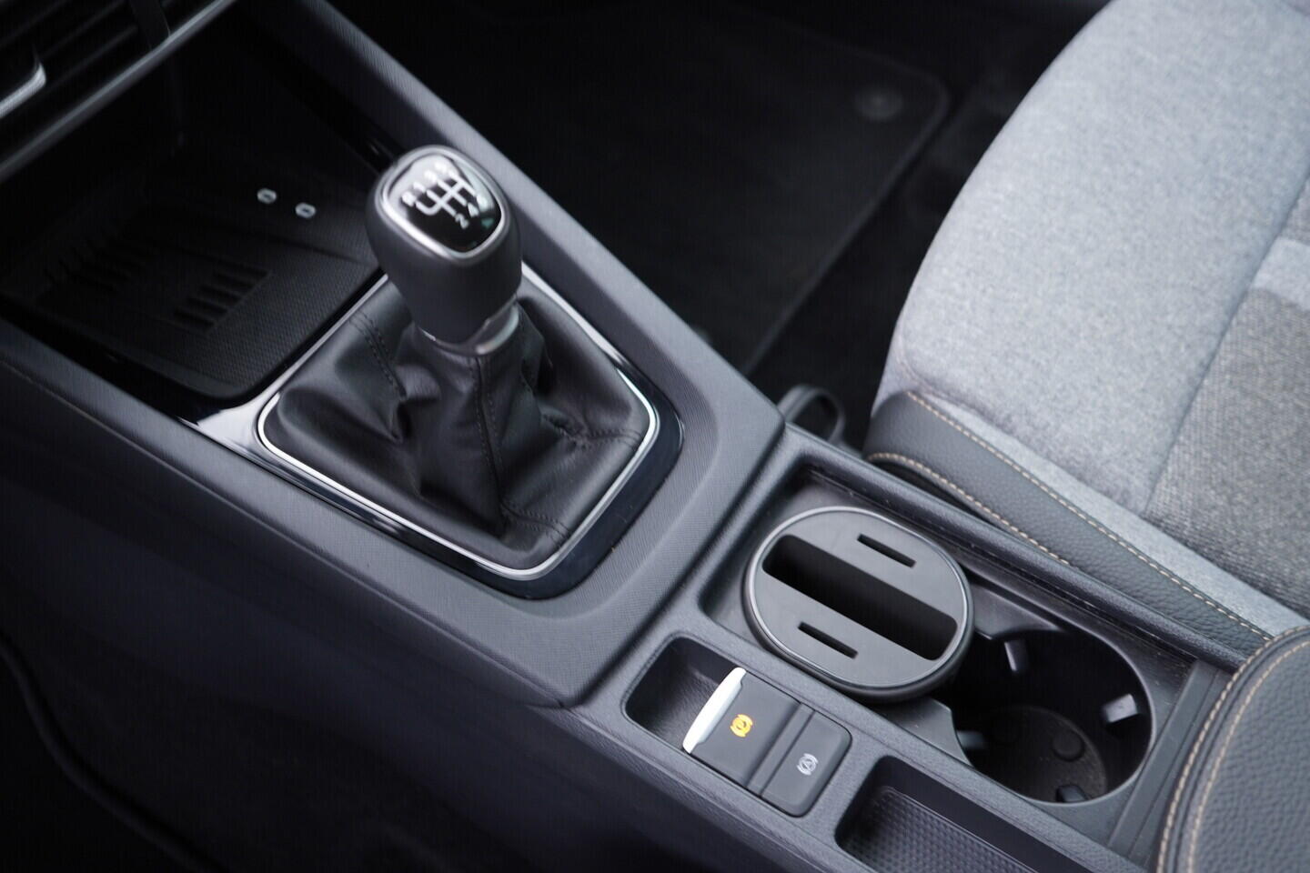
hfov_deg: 53.1
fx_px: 1310
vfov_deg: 36.9
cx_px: 655
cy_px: 436
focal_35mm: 36
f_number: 2.8
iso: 320
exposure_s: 1/40
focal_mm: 24
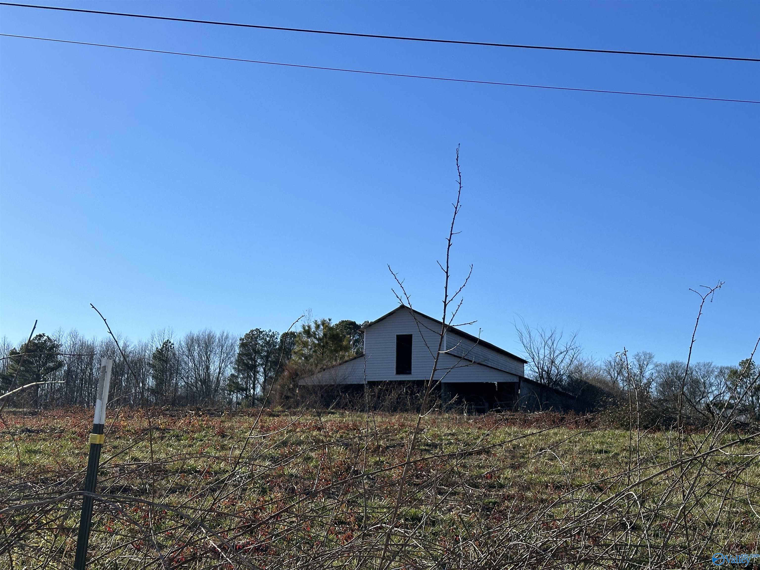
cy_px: 285
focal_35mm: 48
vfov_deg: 30.3
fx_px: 1054
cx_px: 380
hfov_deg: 39.7
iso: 64
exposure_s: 1/5882
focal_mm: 6.86
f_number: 1.78
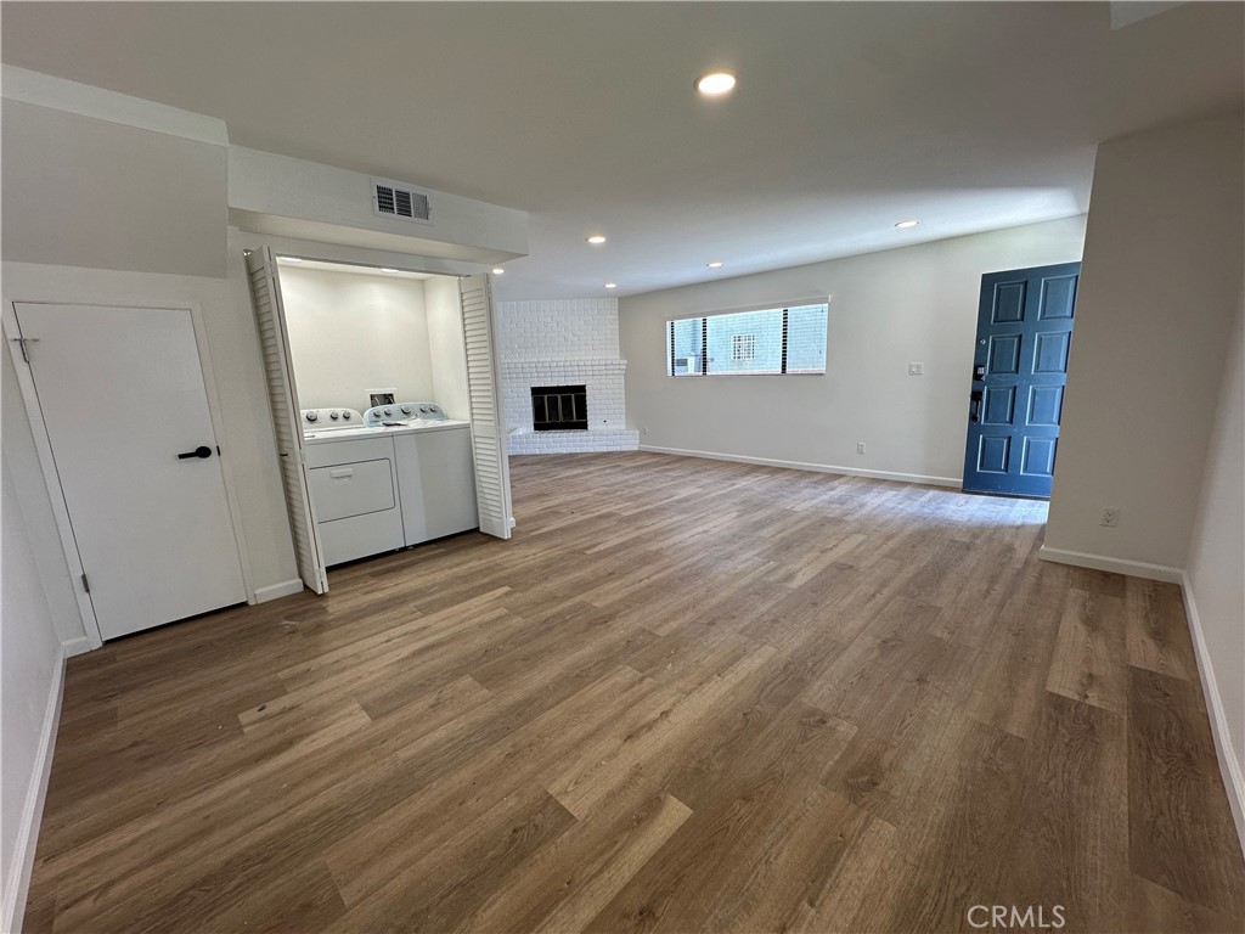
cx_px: 622
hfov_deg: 102.1
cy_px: 467
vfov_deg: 85.7
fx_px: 504
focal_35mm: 14
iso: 80
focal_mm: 2.22
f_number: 2.2
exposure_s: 1/120
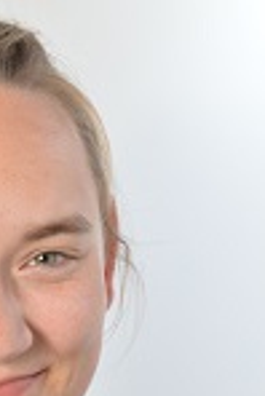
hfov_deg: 8.5
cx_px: -50
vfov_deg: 12.6
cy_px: 359
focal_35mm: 161
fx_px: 1773
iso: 100
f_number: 11
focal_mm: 40
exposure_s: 1/100
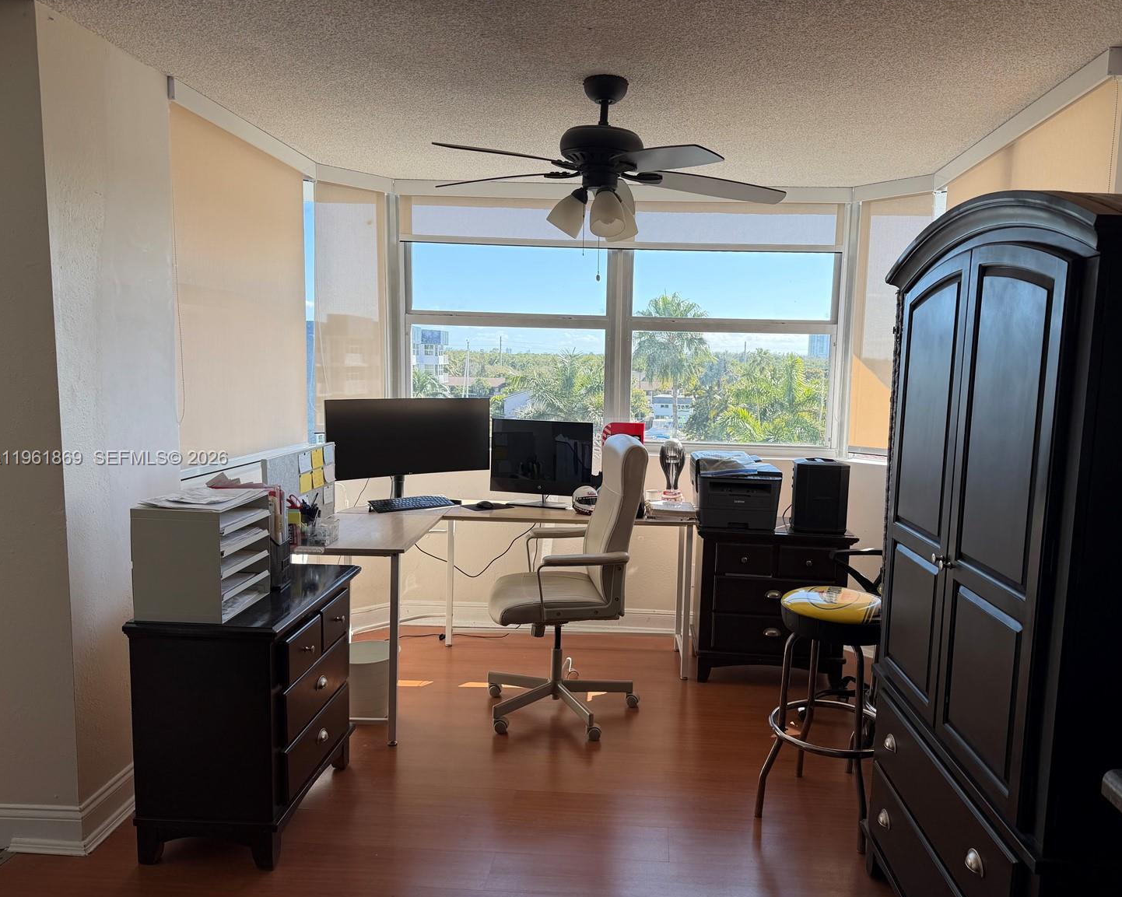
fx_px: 863
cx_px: 608
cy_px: 459
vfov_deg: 54.9
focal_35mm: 26
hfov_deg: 65.9
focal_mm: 6.76
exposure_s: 1/683
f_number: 1.78
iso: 80
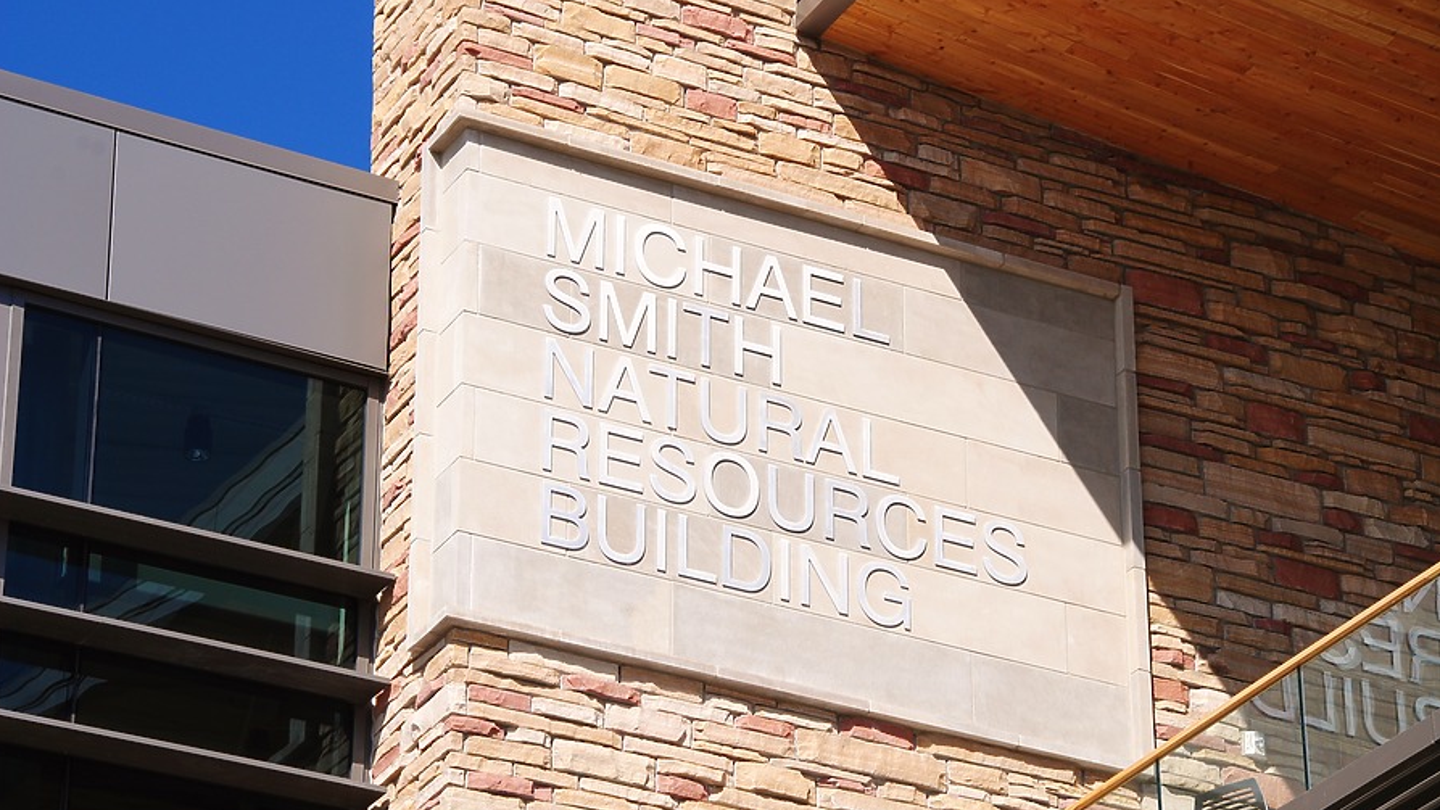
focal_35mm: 130
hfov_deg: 16.5
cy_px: 444
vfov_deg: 9.3
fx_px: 4964
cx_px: 717
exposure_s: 1/250
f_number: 10
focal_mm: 82
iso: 125
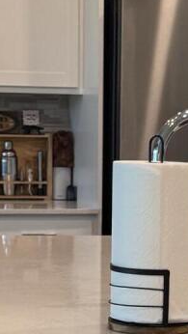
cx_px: 166
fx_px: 1336
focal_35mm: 151
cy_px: 342
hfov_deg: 8.0
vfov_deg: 14.0
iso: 200
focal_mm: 6.76
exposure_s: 1/121
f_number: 1.78
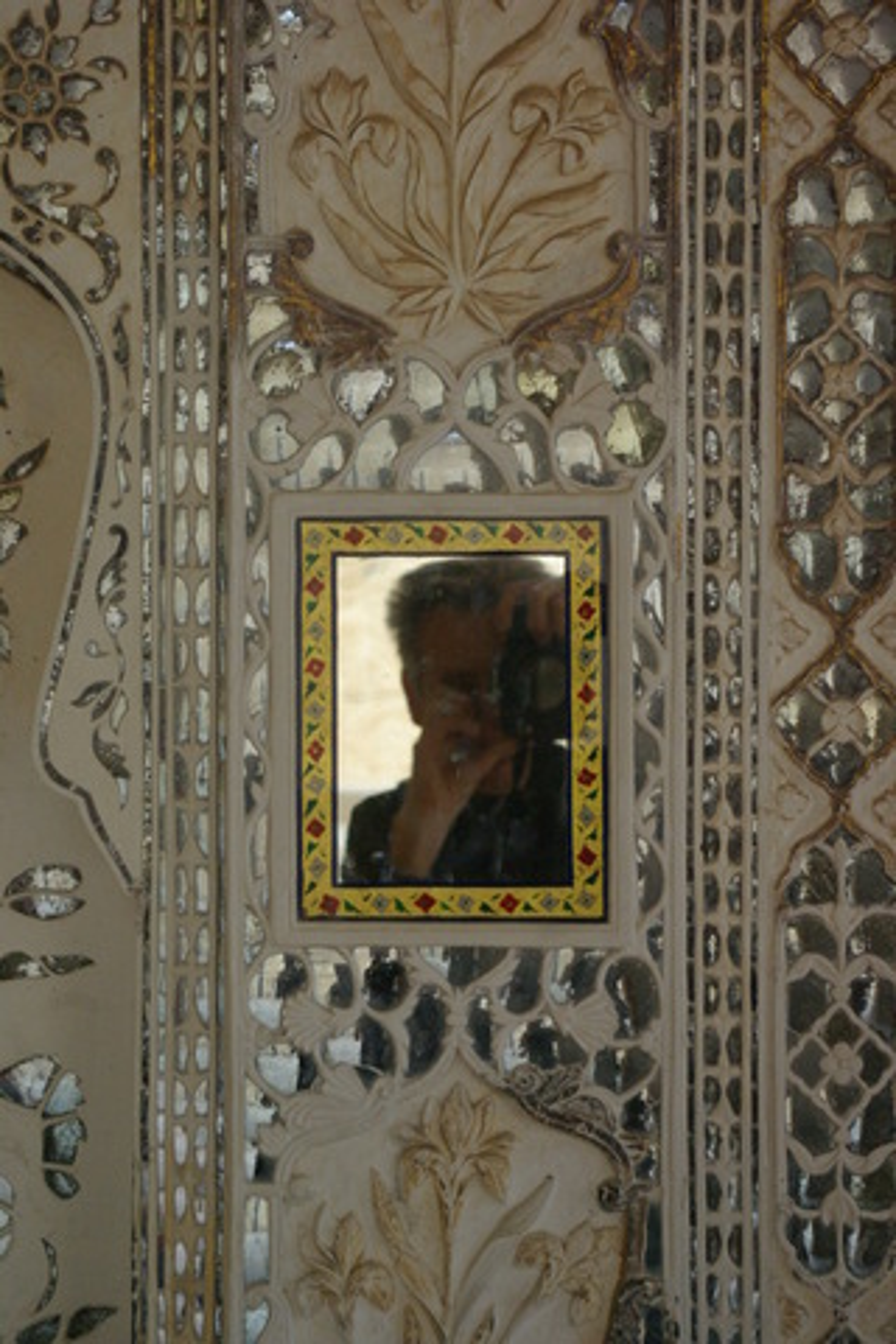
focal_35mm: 82
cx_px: 448
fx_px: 3080
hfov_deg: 16.6
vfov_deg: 24.6
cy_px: 672
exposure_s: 1/125
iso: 800
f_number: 6.7
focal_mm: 55
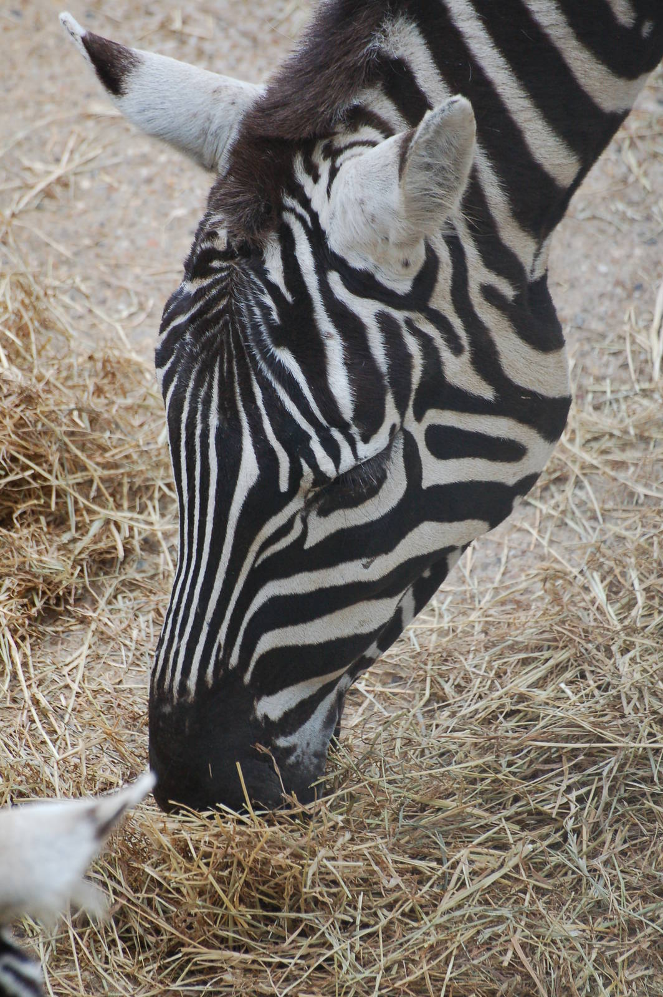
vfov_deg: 5.1
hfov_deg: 3.4
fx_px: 11207
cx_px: 332
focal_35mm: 405
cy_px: 498
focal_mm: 270
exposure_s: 1/500
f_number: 5.6
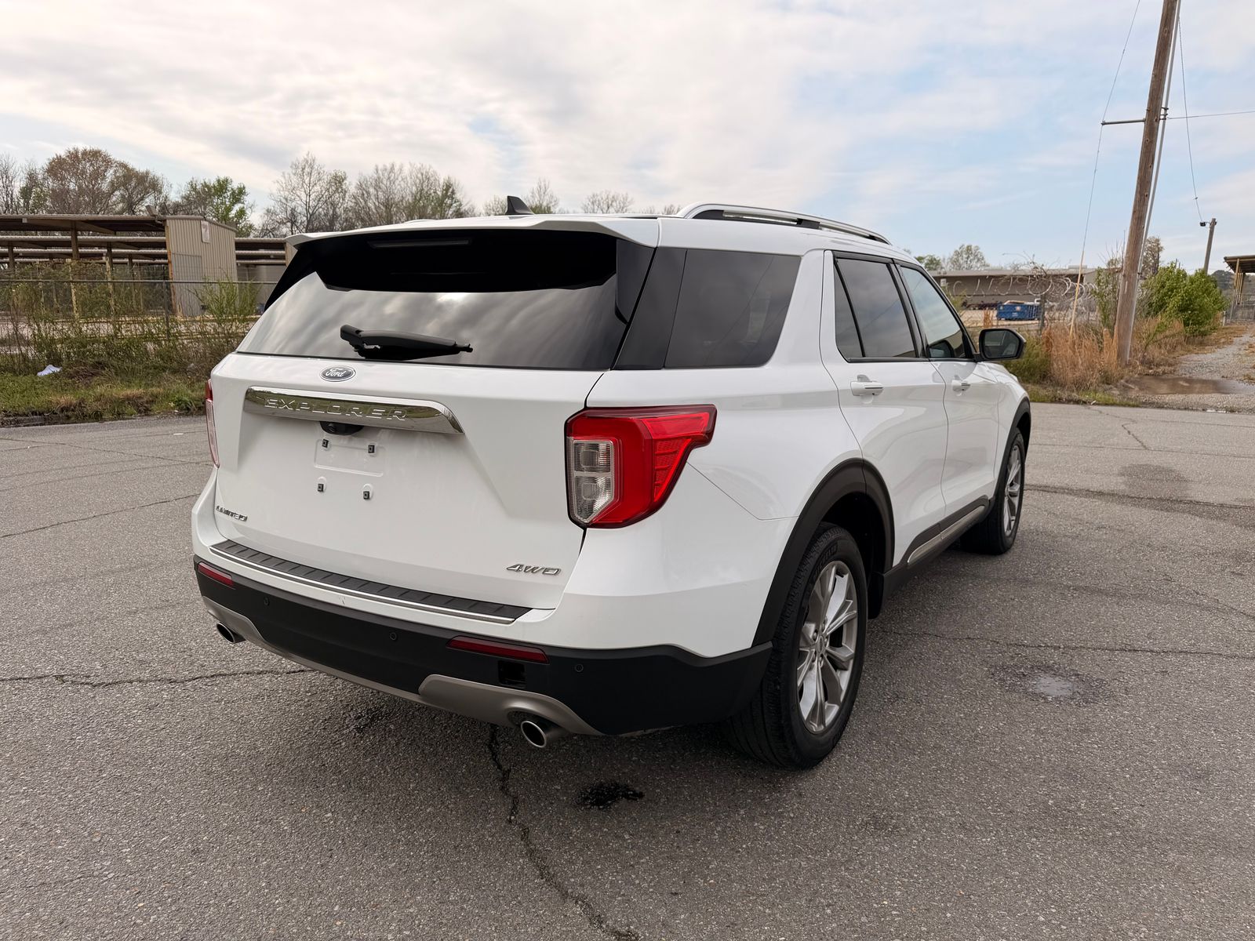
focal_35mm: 24
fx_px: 870
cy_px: 470
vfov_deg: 56.8
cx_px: 628
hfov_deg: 71.6
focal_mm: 6.76
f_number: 1.78
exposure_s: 1/6173
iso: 80
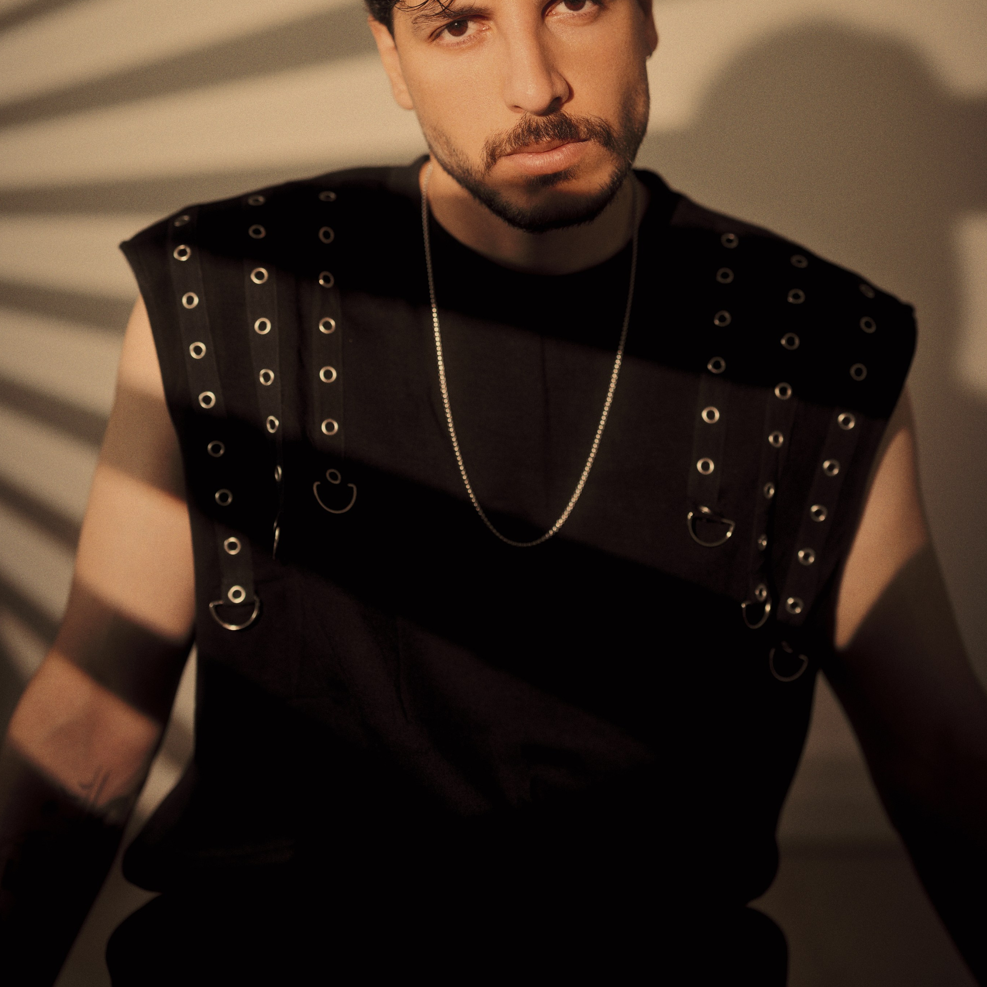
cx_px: 494
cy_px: 248
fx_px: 2065
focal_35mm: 64
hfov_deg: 26.9
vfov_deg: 26.5
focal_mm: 50
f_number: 1.8
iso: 100
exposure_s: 1/160
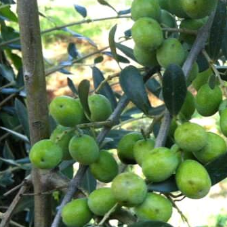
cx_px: 279
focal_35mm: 105
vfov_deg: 16.6
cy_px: 120
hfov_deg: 15.9
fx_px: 779
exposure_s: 1/120
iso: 100
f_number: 2.8
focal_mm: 3.85
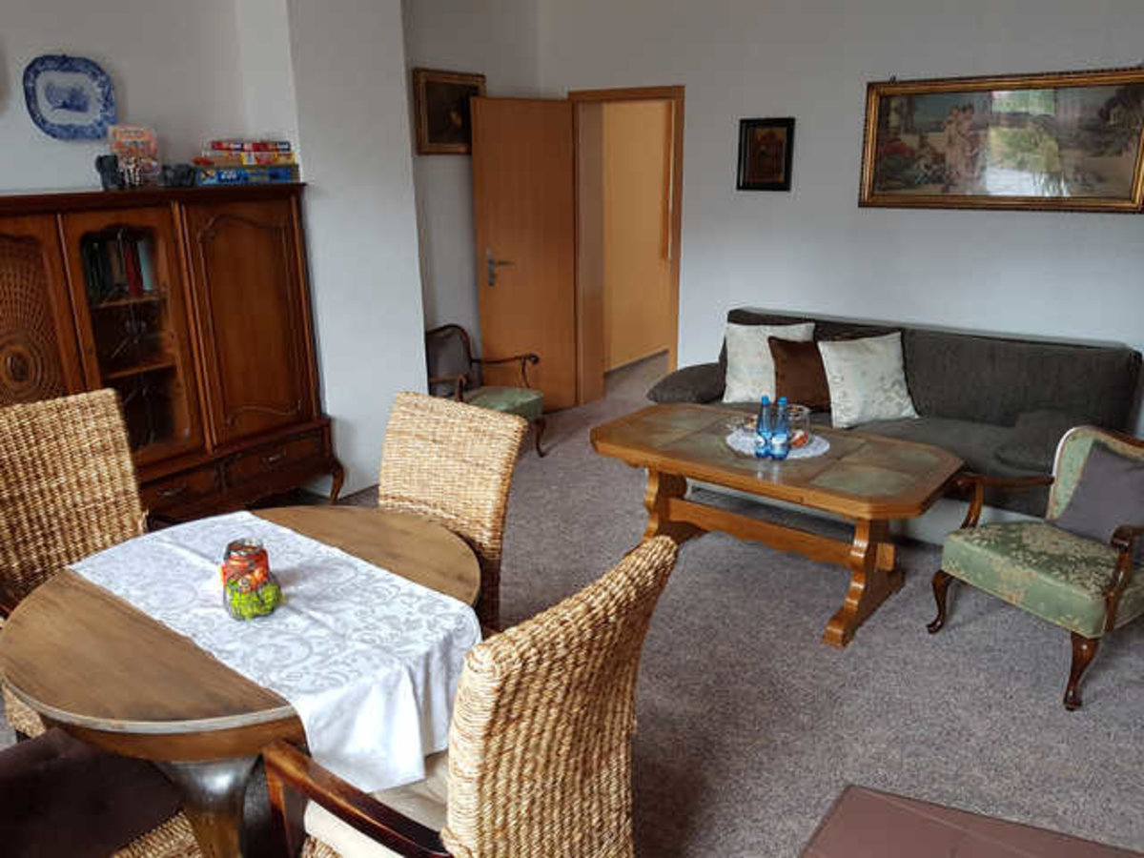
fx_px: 859
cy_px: 429
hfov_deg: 67.3
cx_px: 572
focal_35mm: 26
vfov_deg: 53.1
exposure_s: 1/25
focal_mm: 4.2
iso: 200
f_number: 1.7
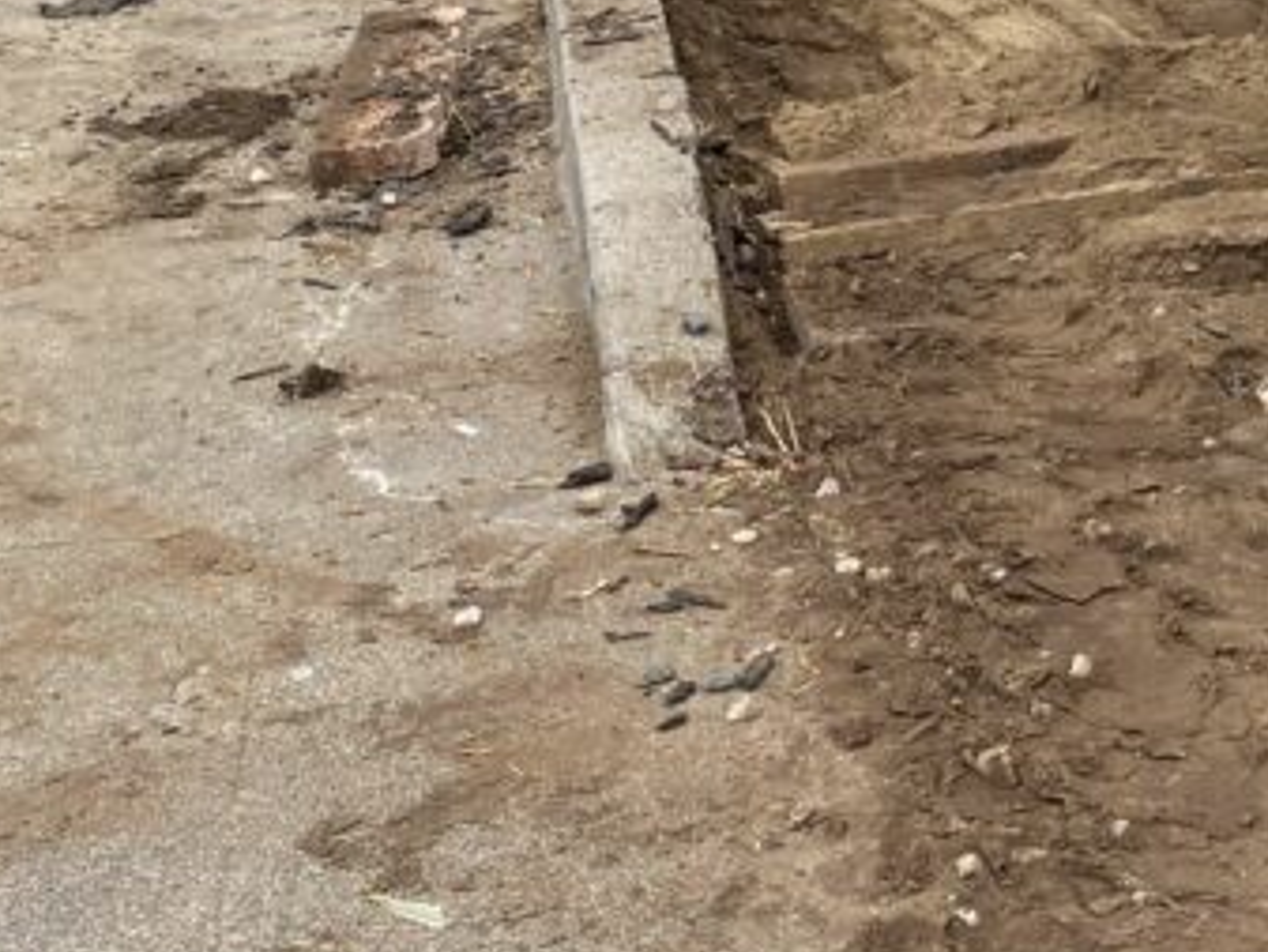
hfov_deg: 23.1
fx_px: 2895
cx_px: 1426
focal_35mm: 79
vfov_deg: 18.0
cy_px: -83
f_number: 1.8
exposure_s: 1/481
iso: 32
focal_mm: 4.25
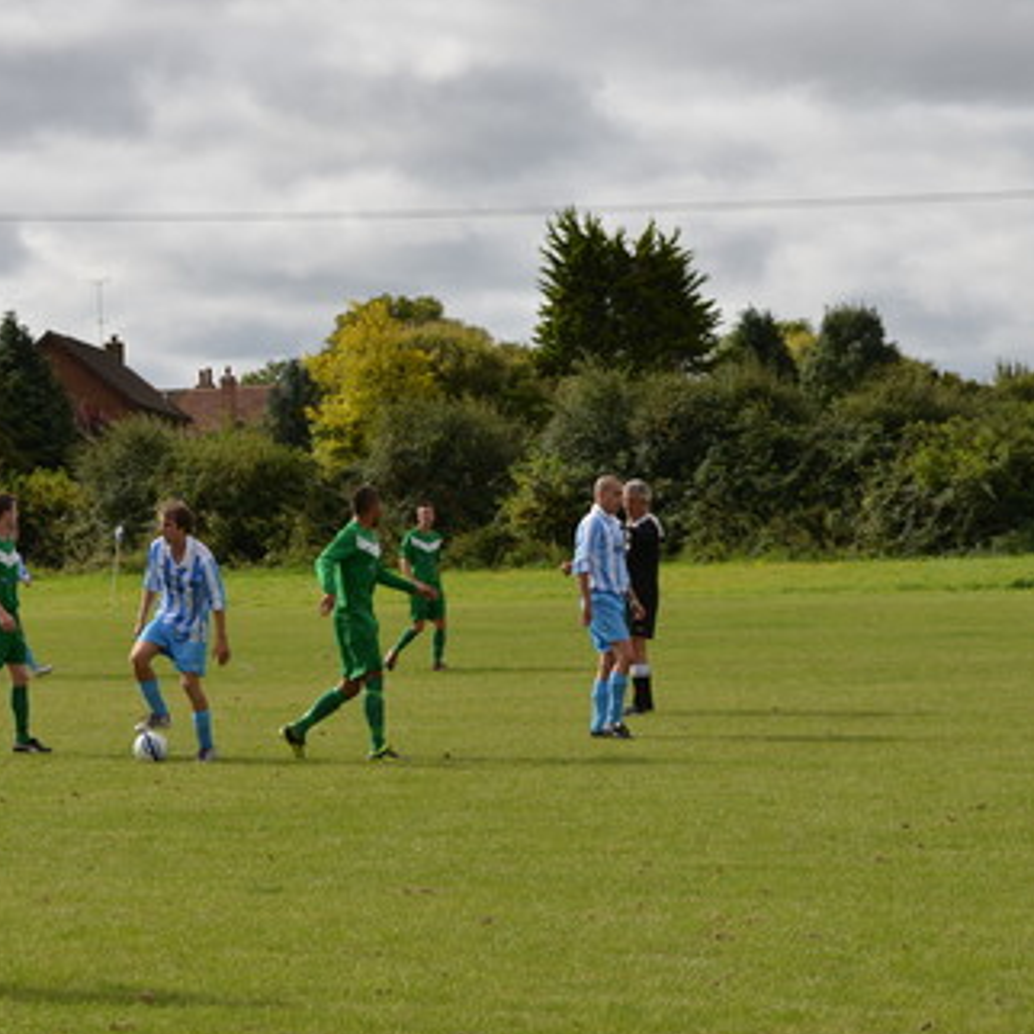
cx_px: 291
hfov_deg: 14.2
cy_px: 578
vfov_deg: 14.2
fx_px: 4148
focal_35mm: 123
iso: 100
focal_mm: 55
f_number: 8
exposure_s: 1/320
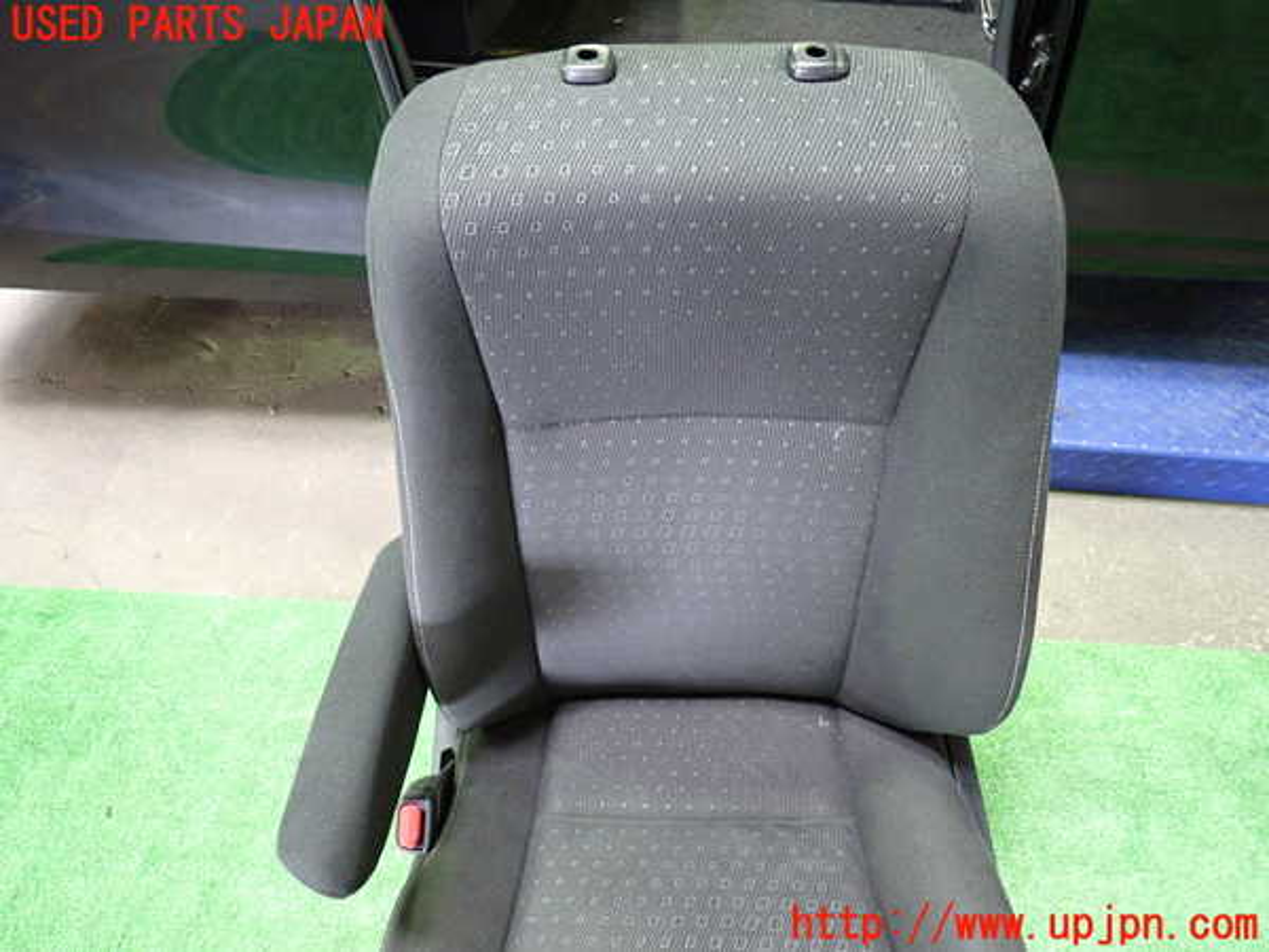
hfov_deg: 69.4
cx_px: 634
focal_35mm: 25
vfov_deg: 54.9
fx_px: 916
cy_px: 476
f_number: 2
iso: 800
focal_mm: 4.5
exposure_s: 1/30
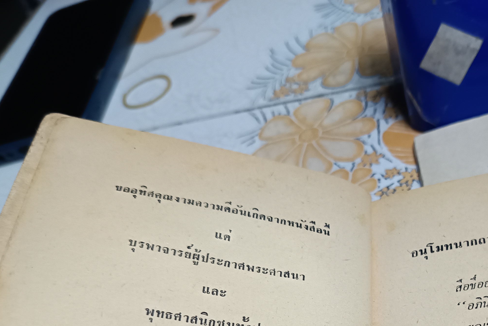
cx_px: 370
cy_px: 366
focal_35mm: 50
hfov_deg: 38.5
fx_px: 678
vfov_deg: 25.0
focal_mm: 5.31
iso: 996
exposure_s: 1/25
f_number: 1.7
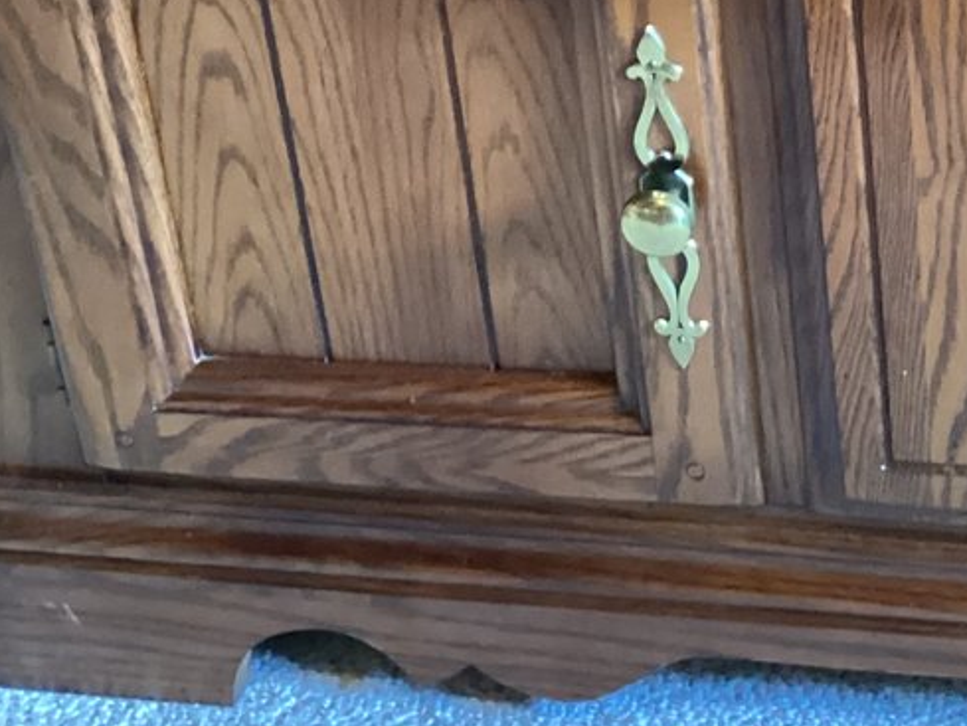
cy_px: -124
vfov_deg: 14.9
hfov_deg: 19.4
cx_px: 1108
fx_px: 2682
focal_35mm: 96
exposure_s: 1/25
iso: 640
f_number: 2.4
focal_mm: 3.3
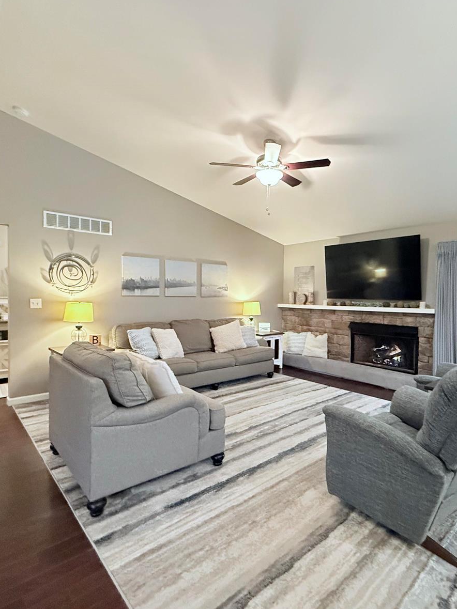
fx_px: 335
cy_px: 305
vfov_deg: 84.7
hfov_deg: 68.3
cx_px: 261
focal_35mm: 19
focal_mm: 2.22
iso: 1000
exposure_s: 1/60
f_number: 2.2
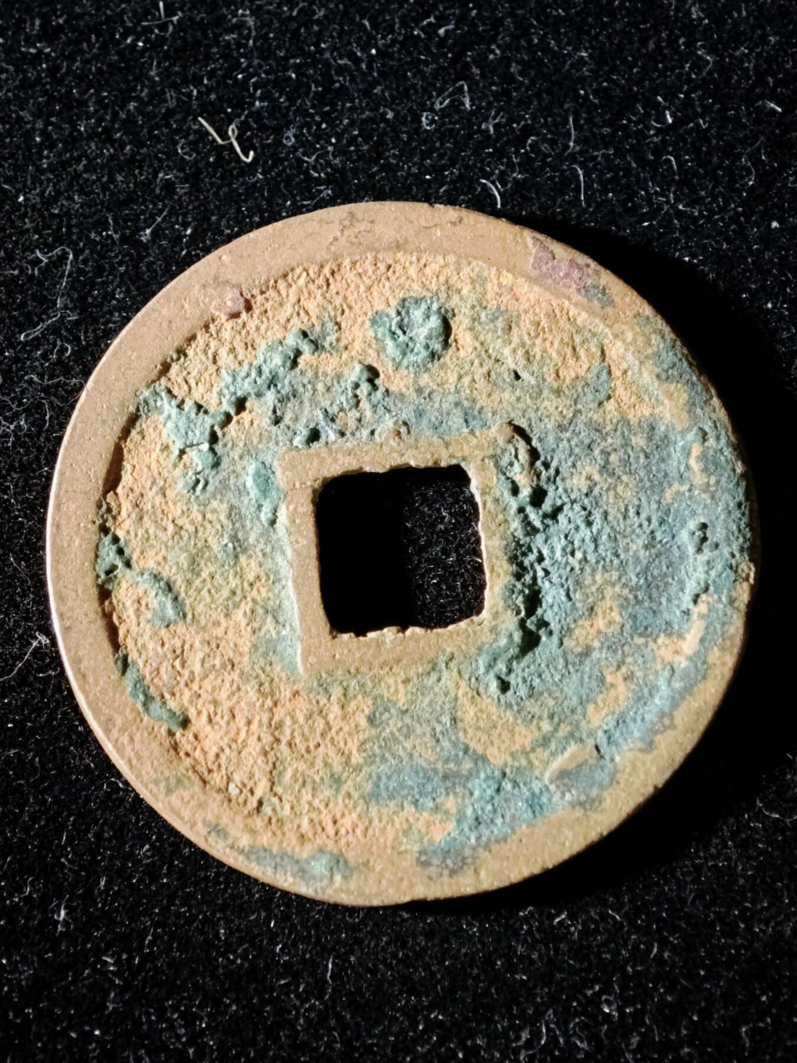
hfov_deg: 13.8
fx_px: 3285
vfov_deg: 18.4
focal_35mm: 107
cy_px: 532
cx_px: 398
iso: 640
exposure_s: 1/100
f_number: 2
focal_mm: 9
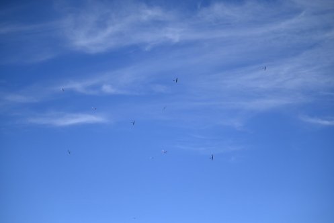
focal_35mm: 100
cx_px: 167
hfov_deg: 20.4
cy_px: 112
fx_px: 928
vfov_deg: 13.7
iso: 640
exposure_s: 1/8000
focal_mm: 100
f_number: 5
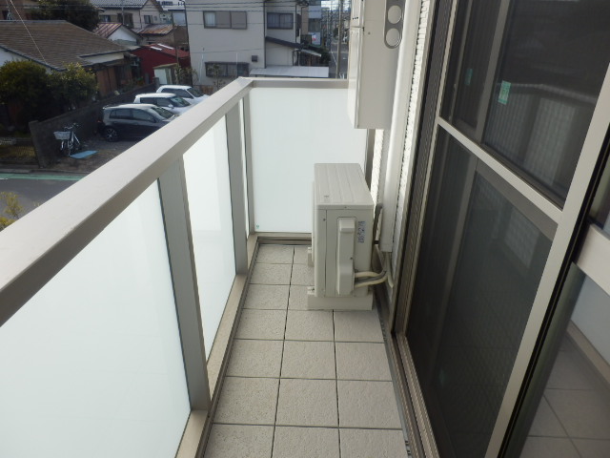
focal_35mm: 24
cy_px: 229
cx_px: 305
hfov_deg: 71.6
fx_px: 423
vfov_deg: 56.8
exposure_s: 1/500
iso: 80
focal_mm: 4.2
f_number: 3
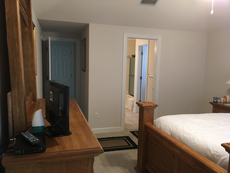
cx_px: 115
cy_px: 86
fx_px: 193
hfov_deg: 61.7
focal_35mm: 29
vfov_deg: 48.2
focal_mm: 4.15
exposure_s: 1/30
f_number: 2.2
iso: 160
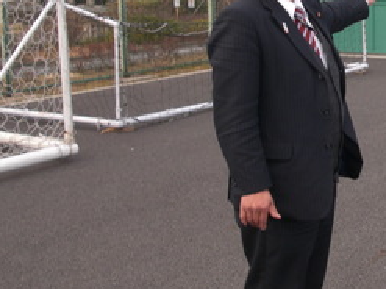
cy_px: 90
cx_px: 359
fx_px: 814
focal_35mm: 73
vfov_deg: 20.1
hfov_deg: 25.7
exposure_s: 1/125
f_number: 2.8
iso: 50
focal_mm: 6.3
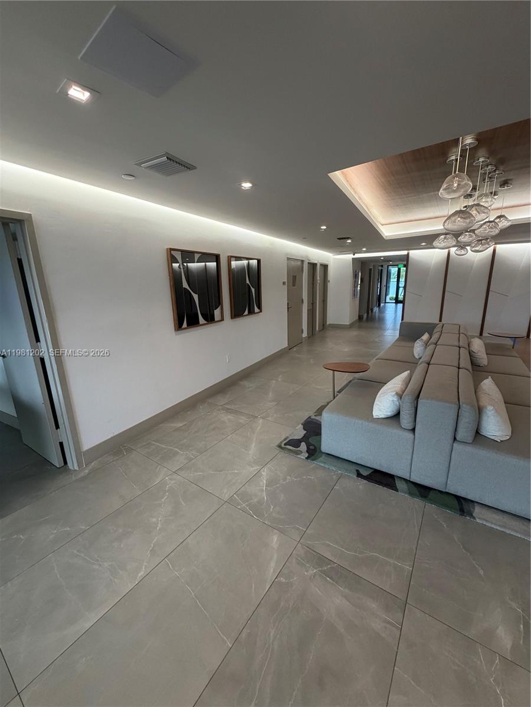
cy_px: 354
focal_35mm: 14
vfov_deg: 102.1
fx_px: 286
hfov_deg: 85.7
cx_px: 266
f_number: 2.2
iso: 250
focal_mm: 2.22
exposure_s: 1/120
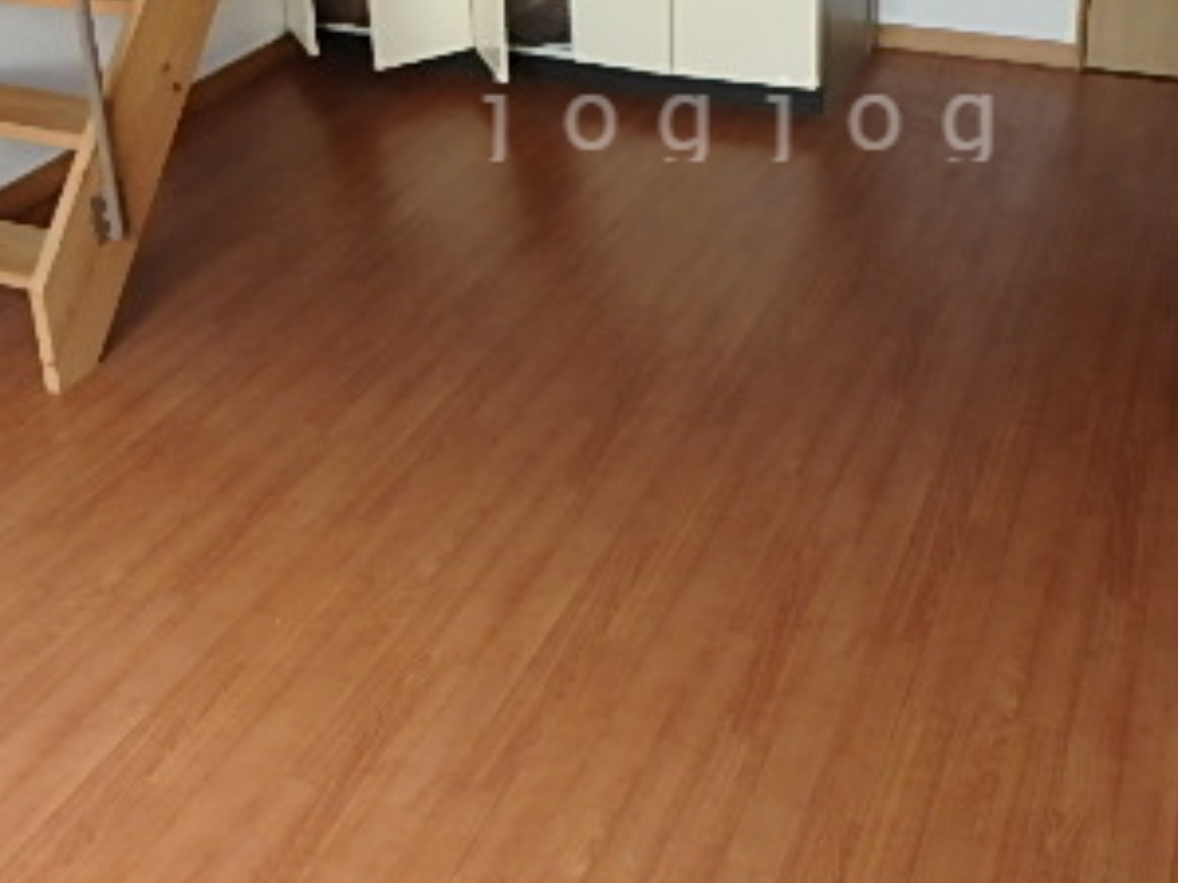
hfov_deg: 41.7
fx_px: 1531
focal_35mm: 45
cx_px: 745
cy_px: 114
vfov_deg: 30.9
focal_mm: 3.7
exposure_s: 1/50
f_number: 3.5
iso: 200
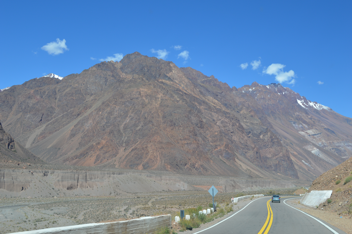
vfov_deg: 34.1
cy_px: 117
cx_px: 176
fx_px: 381
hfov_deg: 49.6
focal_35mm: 39
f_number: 8
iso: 100
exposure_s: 1/250
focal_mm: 26
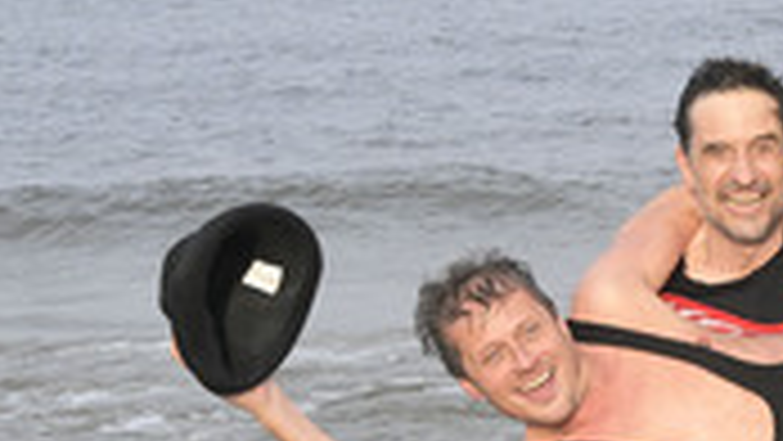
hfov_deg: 14.0
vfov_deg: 8.1
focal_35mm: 149
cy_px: 450
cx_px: 965
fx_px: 3094
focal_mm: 55
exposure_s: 1/1000
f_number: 18
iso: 4000
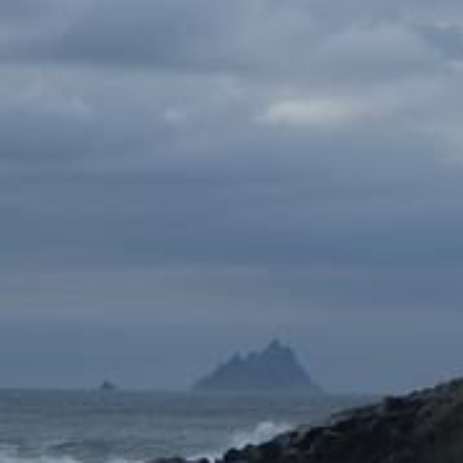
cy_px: 503
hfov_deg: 6.2
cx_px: -290
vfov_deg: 6.2
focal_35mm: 280
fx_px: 4237
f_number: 10
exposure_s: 1/350
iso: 200
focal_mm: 50
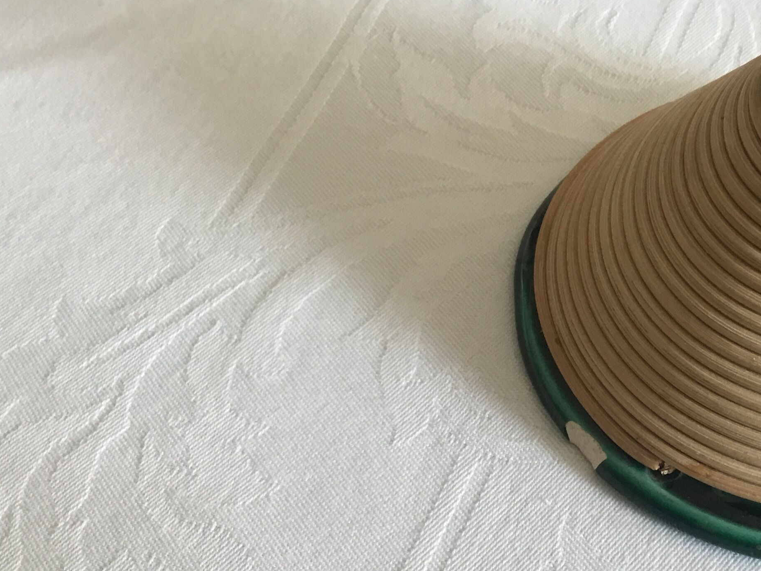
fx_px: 1209
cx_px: 492
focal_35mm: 55
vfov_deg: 26.4
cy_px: 385
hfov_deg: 34.7
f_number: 2.4
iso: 40
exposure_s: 1/33
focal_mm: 3.3
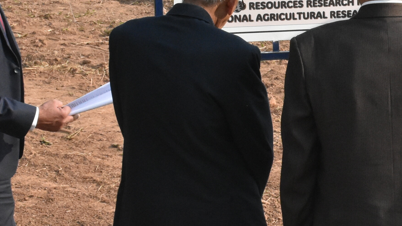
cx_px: 541
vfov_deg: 5.7
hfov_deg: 9.9
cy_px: 90
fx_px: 2271
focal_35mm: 213
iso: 2500
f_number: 11
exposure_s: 1/2000
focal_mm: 40
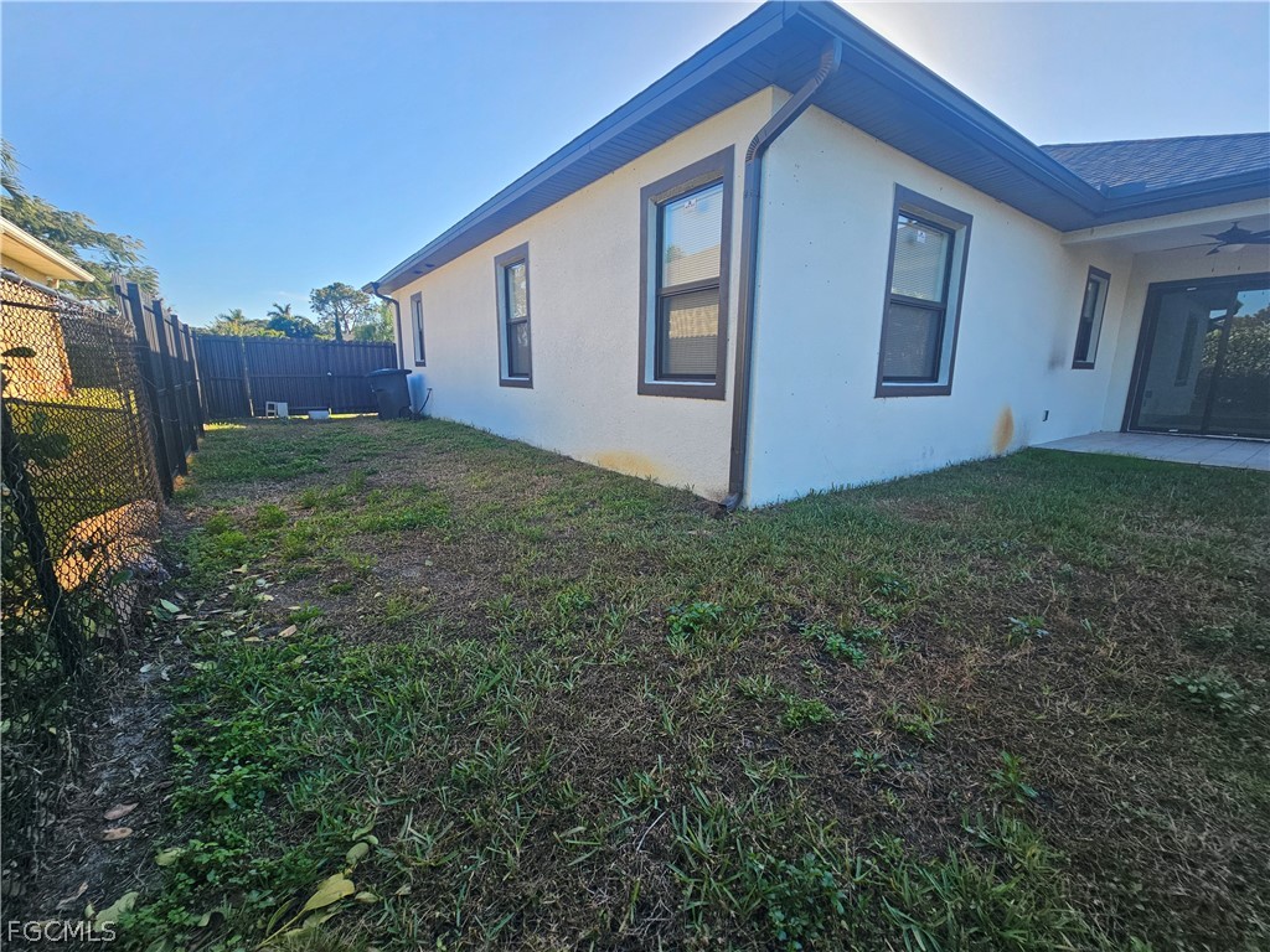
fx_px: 477
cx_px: 635
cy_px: 476
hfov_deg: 106.2
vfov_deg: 89.9
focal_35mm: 13
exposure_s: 1/611
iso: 50
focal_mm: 2.2
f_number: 2.2
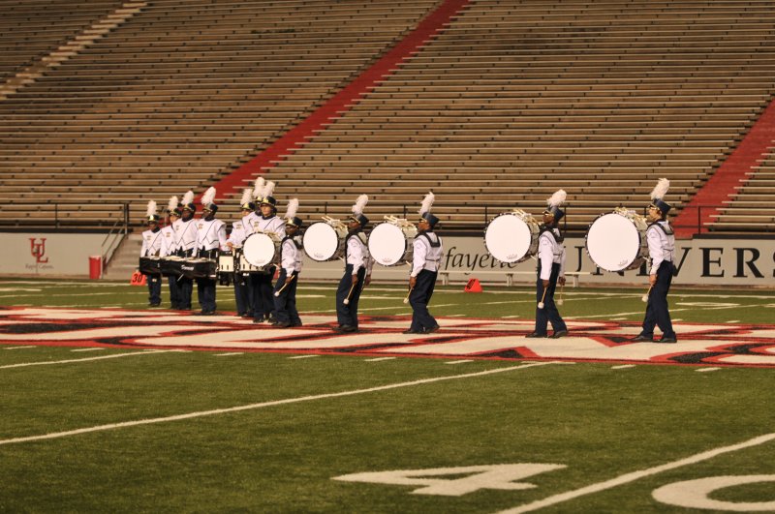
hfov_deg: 17.5
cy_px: 257
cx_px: 388
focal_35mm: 117
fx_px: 2515
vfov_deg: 11.7
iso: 200
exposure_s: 1/125
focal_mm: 78
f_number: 2.8
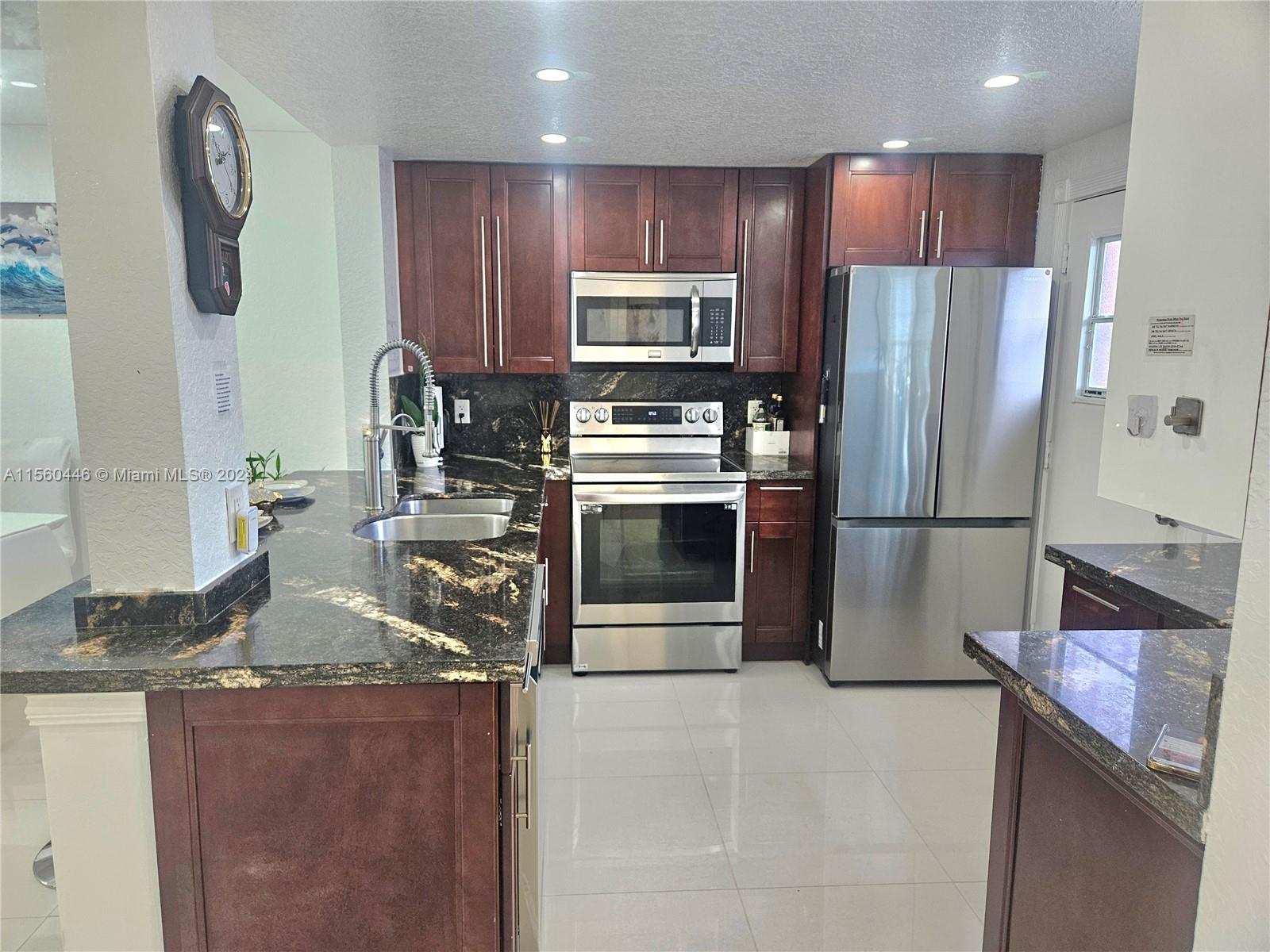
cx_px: 635
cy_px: 476
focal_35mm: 23
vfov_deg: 58.9
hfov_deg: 73.9
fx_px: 844
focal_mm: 5.4
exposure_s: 1/120
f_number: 1.8
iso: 400
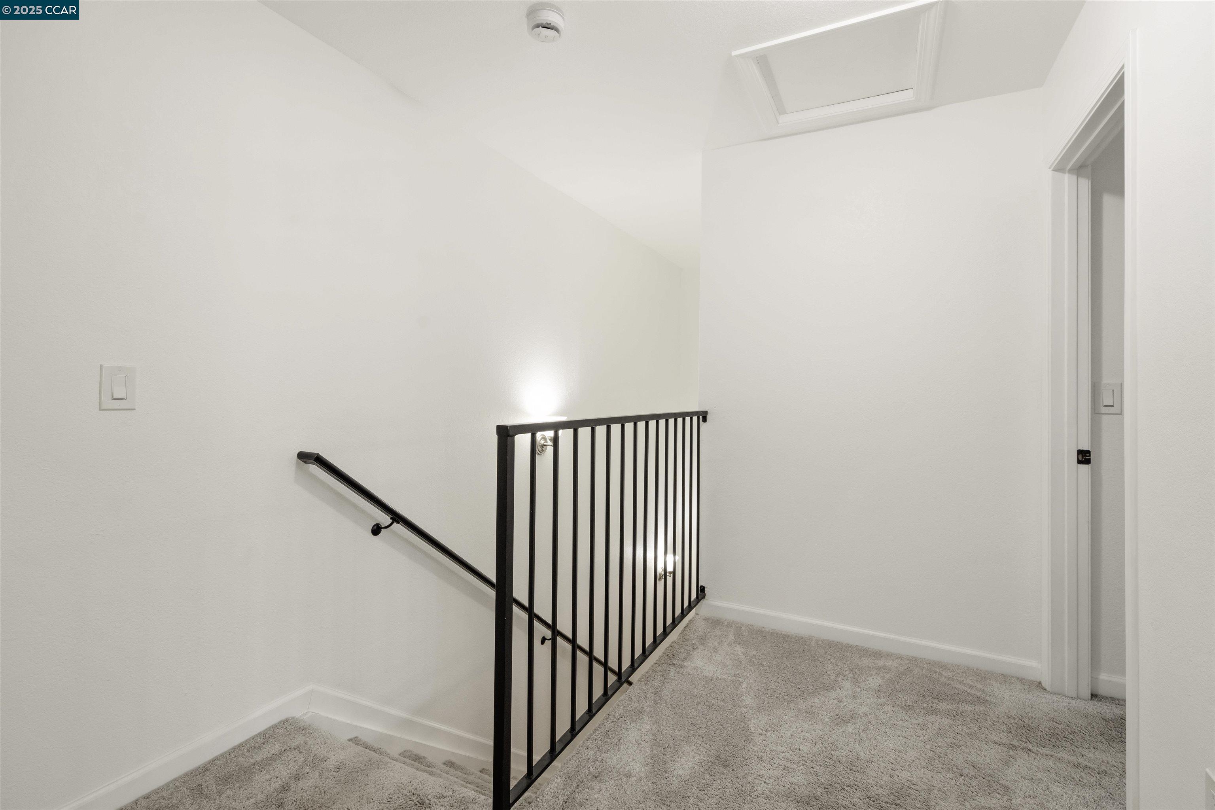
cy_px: 405
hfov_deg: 96.7
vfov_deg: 73.7
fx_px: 540
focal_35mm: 16
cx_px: 608
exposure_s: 1/20
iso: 400
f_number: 8
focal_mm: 16
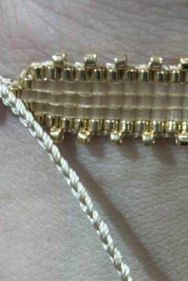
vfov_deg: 16.5
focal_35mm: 123
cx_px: 75
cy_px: 224
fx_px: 963
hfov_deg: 11.1
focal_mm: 5.96
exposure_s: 1/100
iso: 50
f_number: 1.6
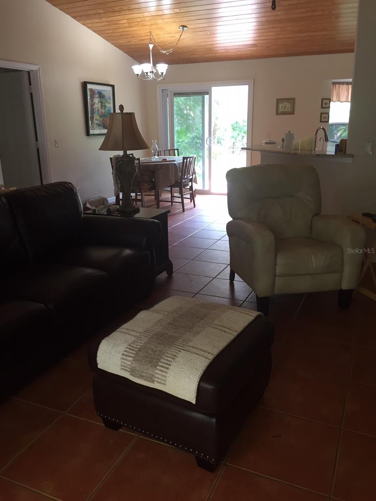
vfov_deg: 61.7
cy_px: 250
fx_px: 420
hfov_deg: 48.2
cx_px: 188
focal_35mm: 29
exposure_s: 1/30
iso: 80
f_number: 2.2
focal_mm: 4.15
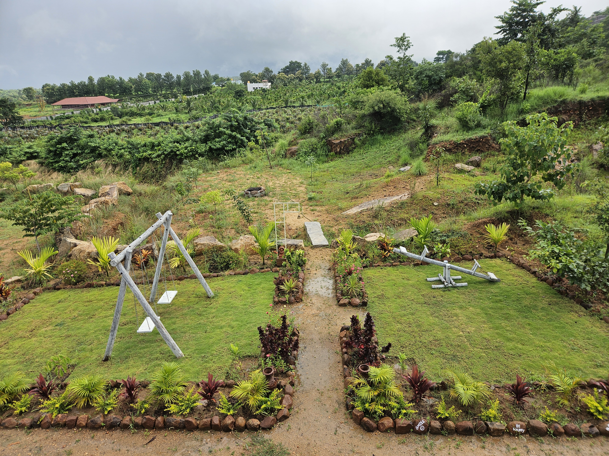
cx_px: 304
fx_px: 405
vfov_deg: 58.9
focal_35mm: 23
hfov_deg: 73.9
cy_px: 228
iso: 25
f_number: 1.8
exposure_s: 1/792
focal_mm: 5.4
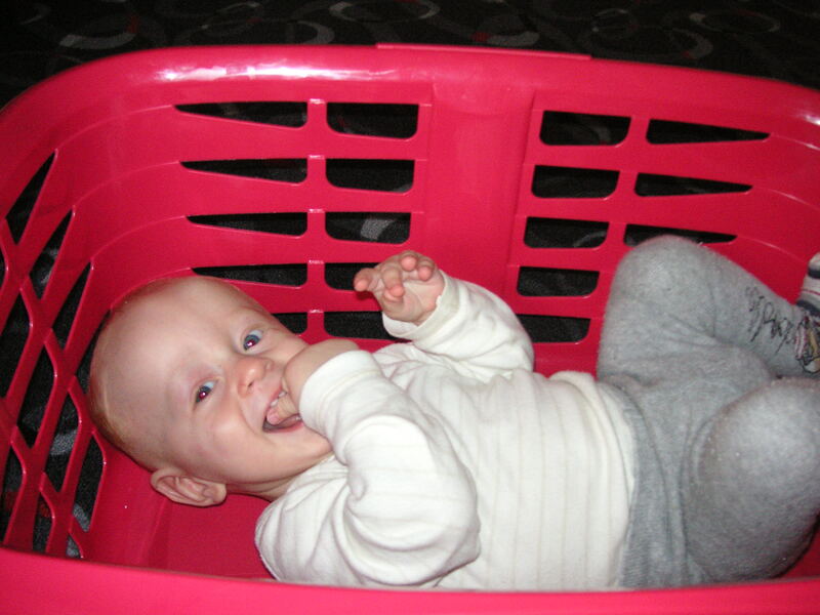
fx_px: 876
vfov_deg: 38.7
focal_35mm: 37
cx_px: 410
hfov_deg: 50.1
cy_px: 308
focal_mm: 6.1
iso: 160
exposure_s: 1/45
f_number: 2.8
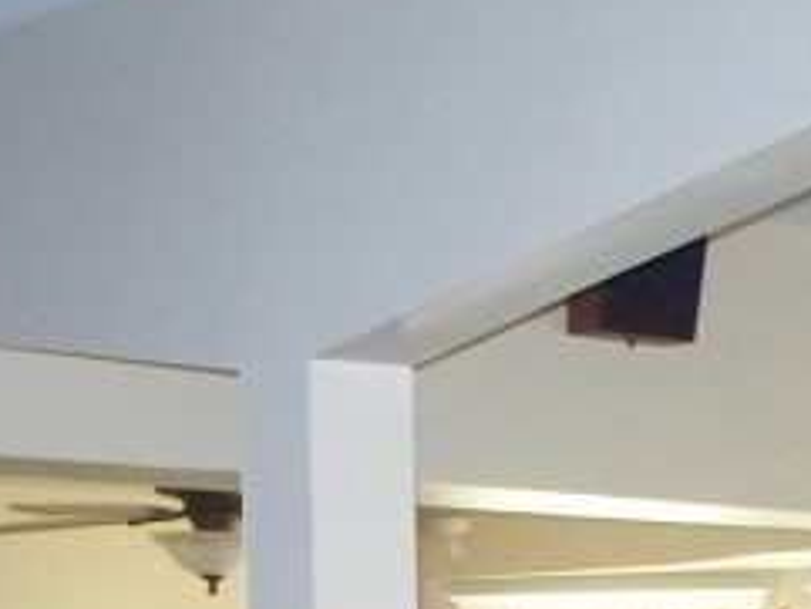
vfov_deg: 9.2
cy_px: 1194
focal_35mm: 153
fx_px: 3586
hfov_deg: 12.9
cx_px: 559
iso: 400
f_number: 2.8
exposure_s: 1/30
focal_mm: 7.54
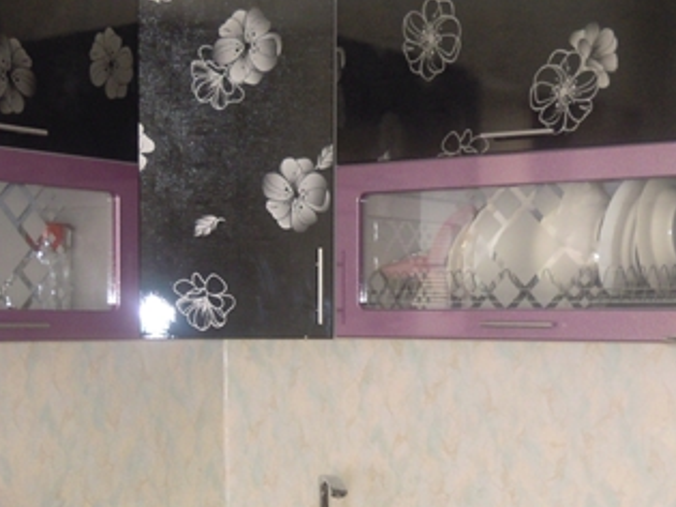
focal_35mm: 71
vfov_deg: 20.1
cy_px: 503
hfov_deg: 27.4
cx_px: 320
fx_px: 1386
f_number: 2.7
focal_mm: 5
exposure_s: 1/40
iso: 140
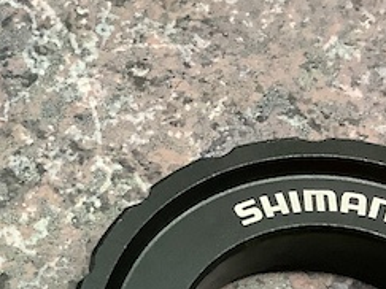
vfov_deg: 14.0
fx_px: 1137
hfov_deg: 18.7
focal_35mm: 102
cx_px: -13
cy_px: 368
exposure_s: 1/60
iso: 250
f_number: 2.4
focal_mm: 3.3
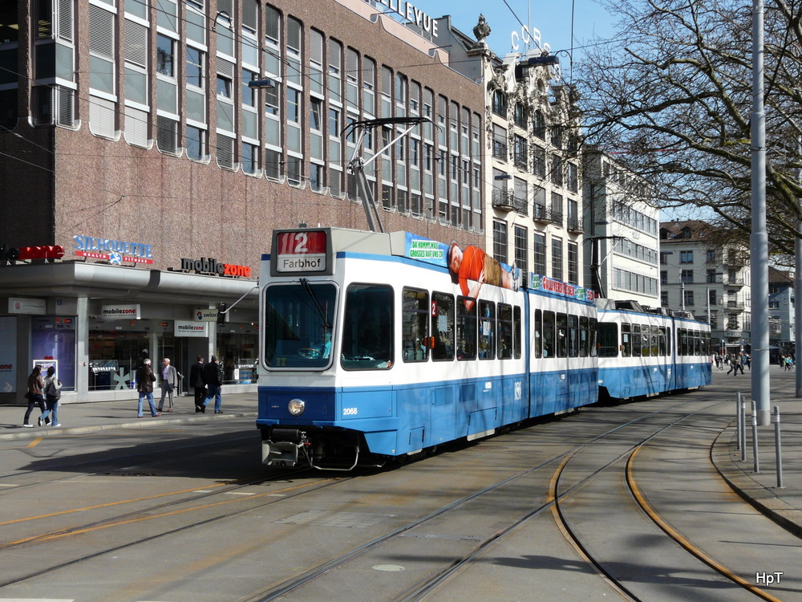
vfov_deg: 30.9
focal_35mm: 47
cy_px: 301
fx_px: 1089
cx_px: 401
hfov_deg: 40.4
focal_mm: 7.7
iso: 100
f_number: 5.6
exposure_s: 1/400
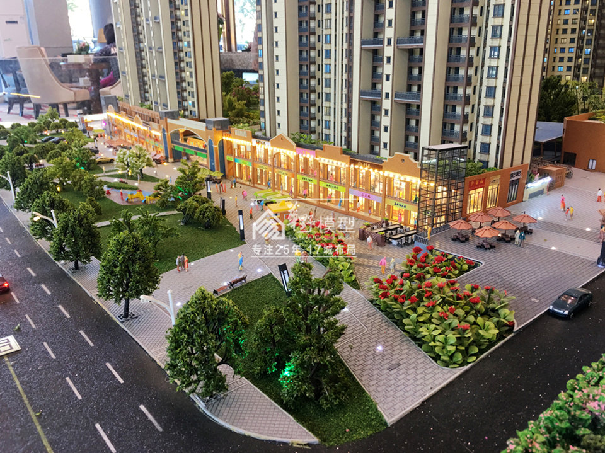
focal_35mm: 29
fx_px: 507
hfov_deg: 61.7
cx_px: 302
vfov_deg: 48.2
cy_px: 226
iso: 50
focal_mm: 4.15
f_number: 2.2
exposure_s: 1/33
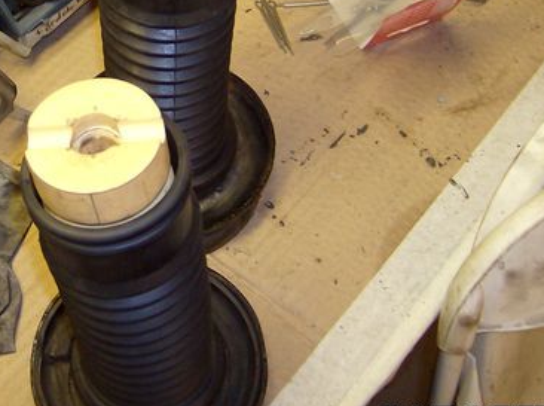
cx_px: 152
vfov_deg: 22.8
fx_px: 988
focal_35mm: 63
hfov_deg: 30.4
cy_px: 75
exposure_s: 1/60
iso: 200
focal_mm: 6
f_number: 2.8
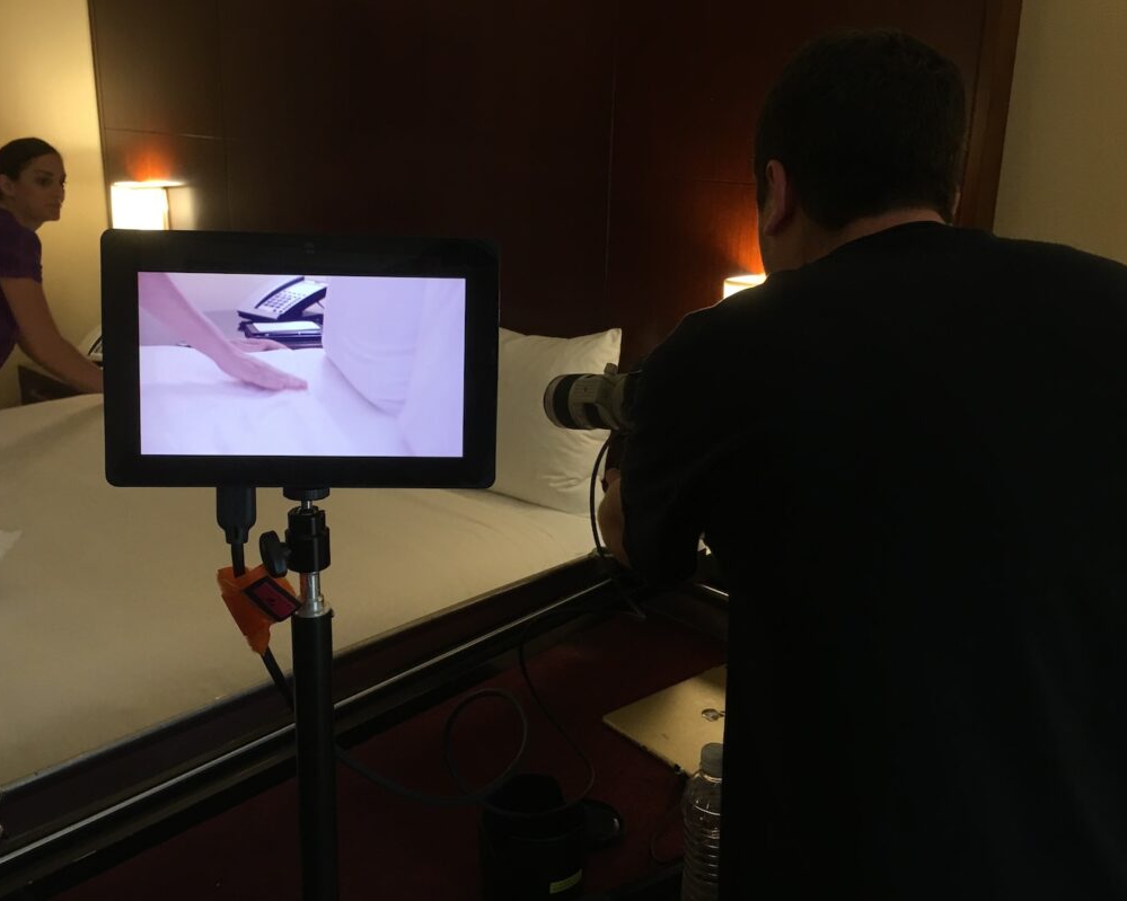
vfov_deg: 43.3
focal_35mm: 34
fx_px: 1134
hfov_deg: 52.7
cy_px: 418
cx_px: 485
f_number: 2.2
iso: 40
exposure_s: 1/30
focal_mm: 4.15
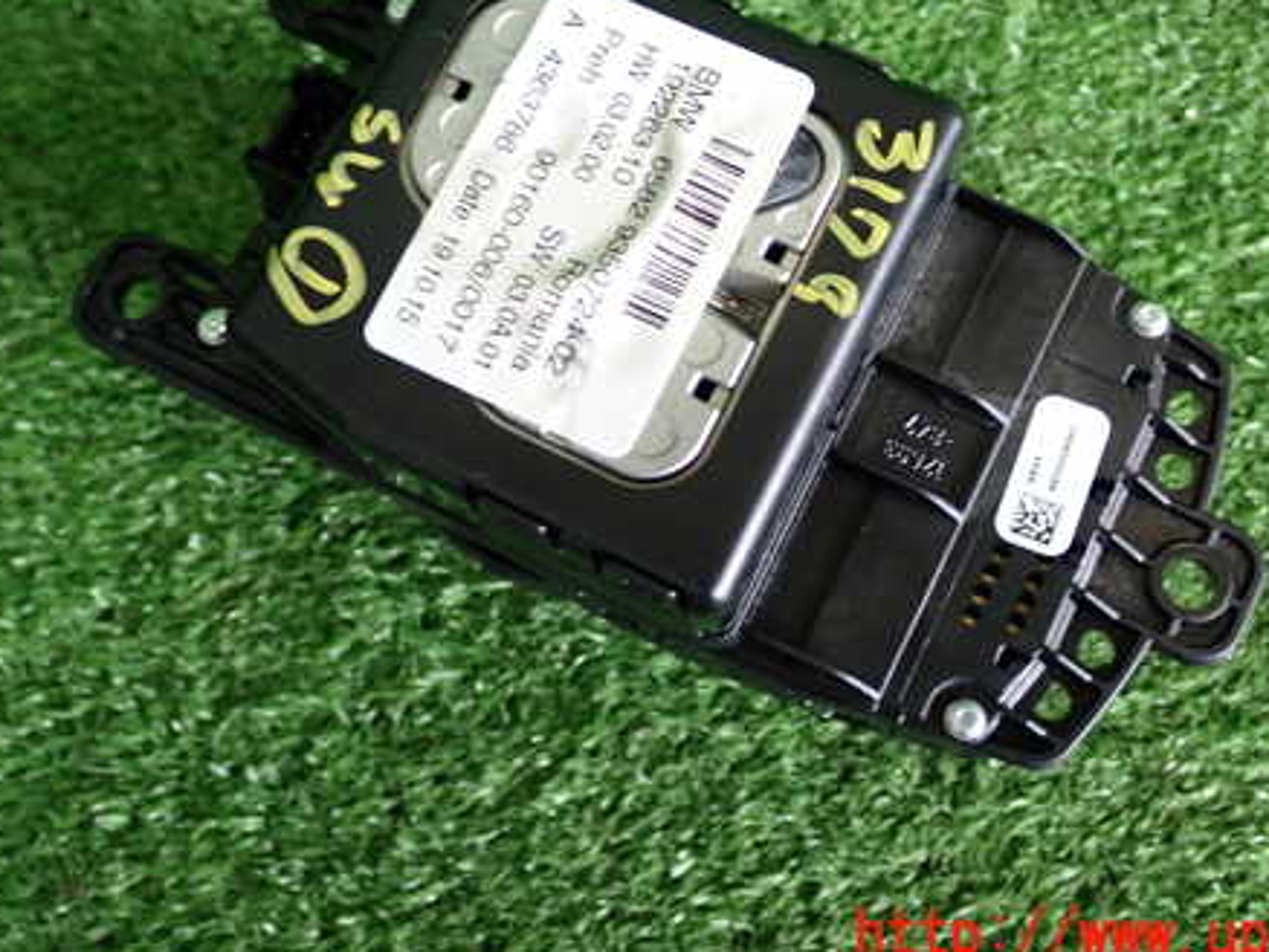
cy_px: 321
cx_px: 640
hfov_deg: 36.8
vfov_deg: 27.9
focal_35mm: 52
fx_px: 1907
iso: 250
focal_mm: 6.83
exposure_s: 1/40
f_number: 2.7
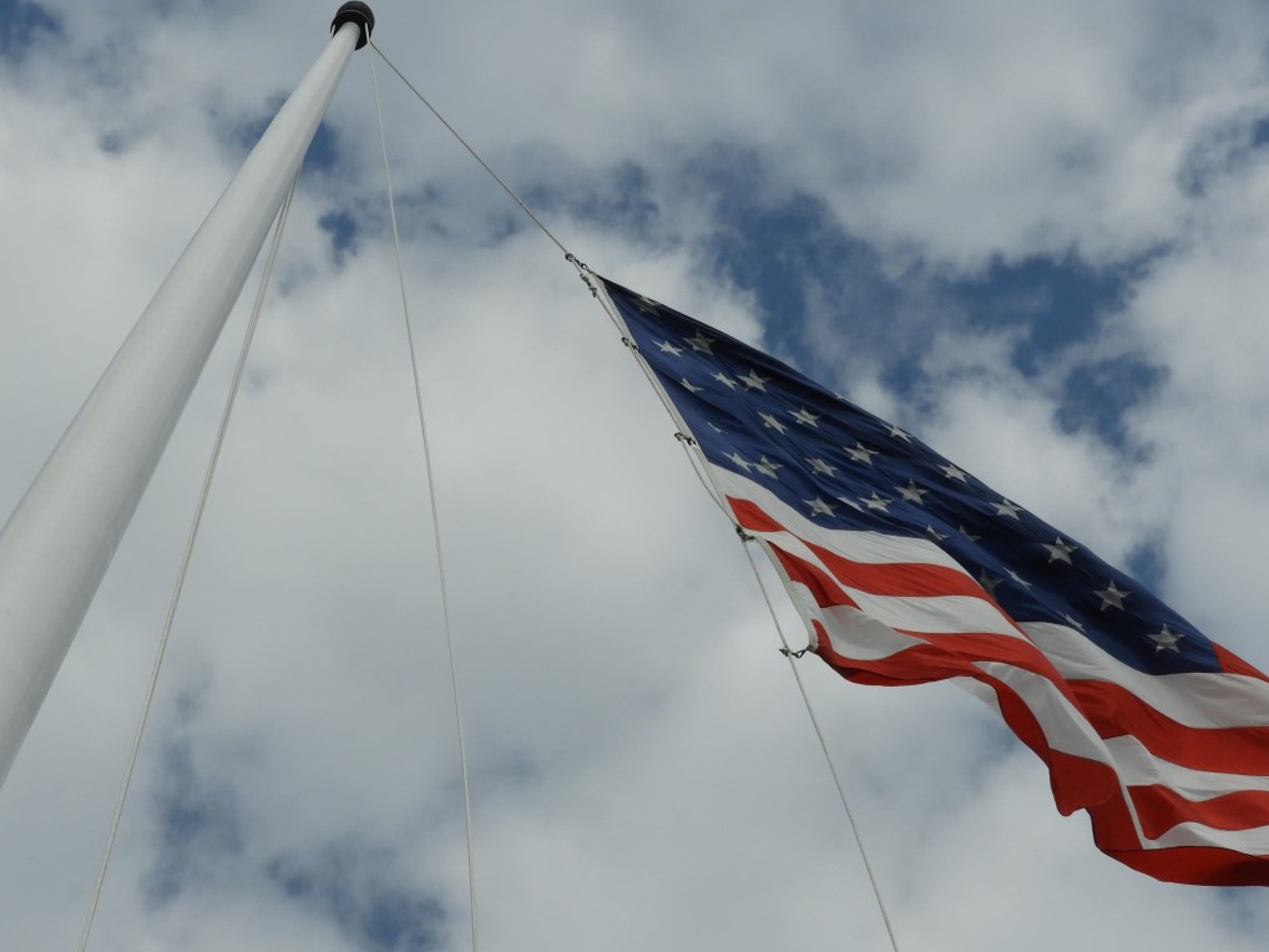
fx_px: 3630
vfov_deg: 14.9
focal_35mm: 99
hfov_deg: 19.8
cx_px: 520
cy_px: 488
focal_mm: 12.5
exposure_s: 1/2000
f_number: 5
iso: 100
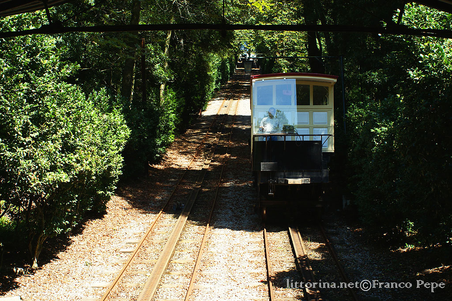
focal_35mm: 60
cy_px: 150
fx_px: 753
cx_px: 226
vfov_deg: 22.6
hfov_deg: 33.4
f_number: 5.6
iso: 200
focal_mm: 40
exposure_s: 1/200
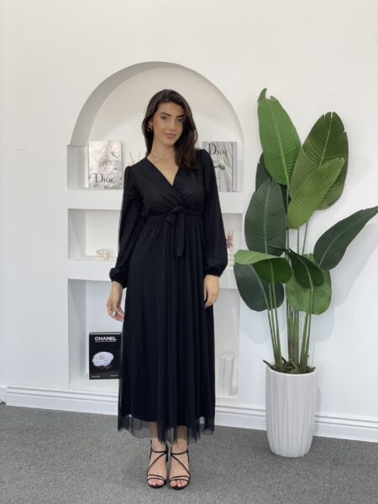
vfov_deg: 36.8
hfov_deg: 28.0
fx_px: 757
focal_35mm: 52
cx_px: 189
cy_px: 252
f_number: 2
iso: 80
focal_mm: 6
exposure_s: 1/100
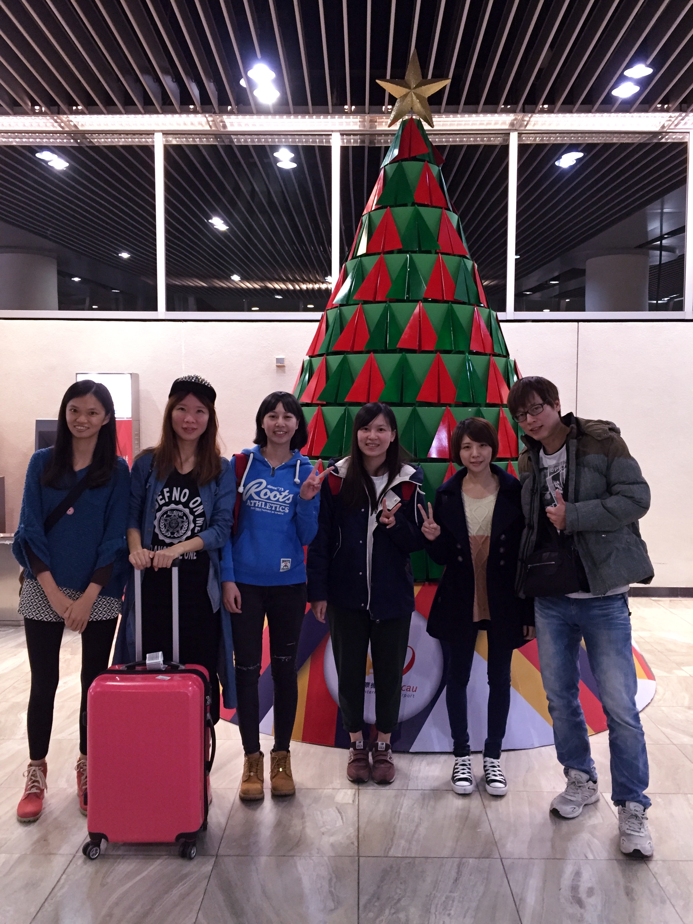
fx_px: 774
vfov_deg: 61.7
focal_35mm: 29
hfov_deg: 48.2
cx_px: 346
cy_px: 462
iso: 200
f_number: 2.2
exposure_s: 1/33
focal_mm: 4.15
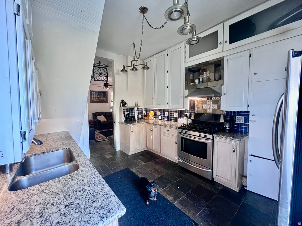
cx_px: 151
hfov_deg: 106.2
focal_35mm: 13
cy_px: 113
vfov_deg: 89.9
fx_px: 113
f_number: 1.8
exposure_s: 1/48
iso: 1000
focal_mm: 1.57
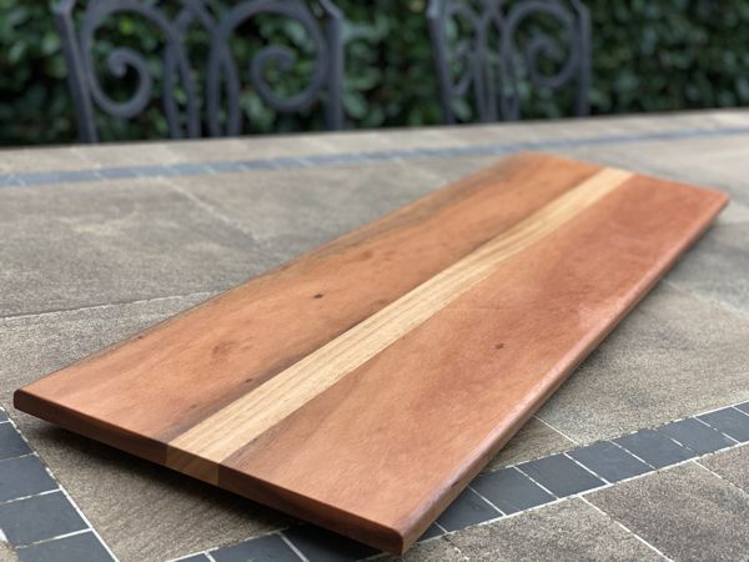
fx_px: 1125
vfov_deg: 28.0
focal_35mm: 52
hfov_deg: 36.8
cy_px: 281
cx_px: 374
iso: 32
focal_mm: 6
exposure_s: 1/122
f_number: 2.4
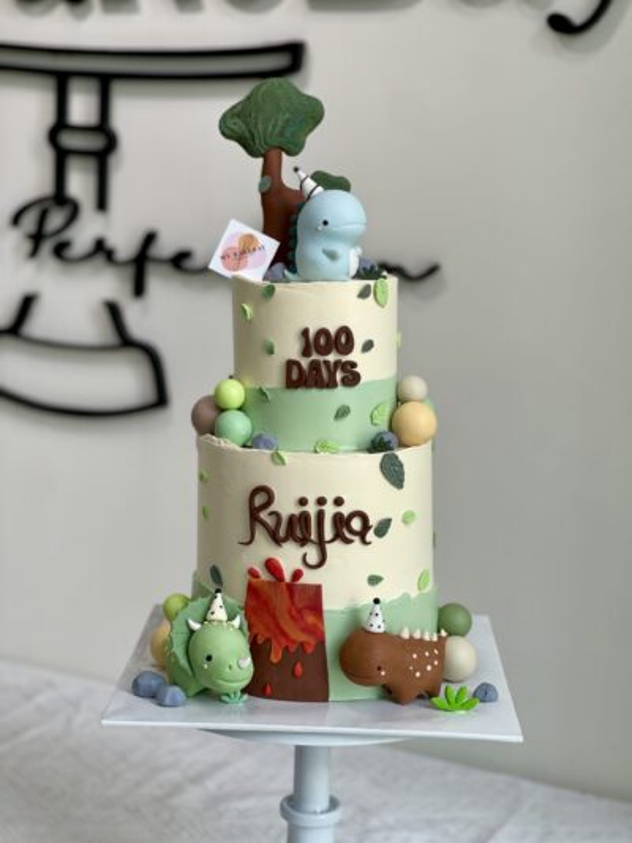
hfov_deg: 22.9
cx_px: 316
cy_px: 422
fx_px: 1557
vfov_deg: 30.3
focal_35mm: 64
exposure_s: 1/100
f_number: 2.2
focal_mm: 7.5
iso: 32
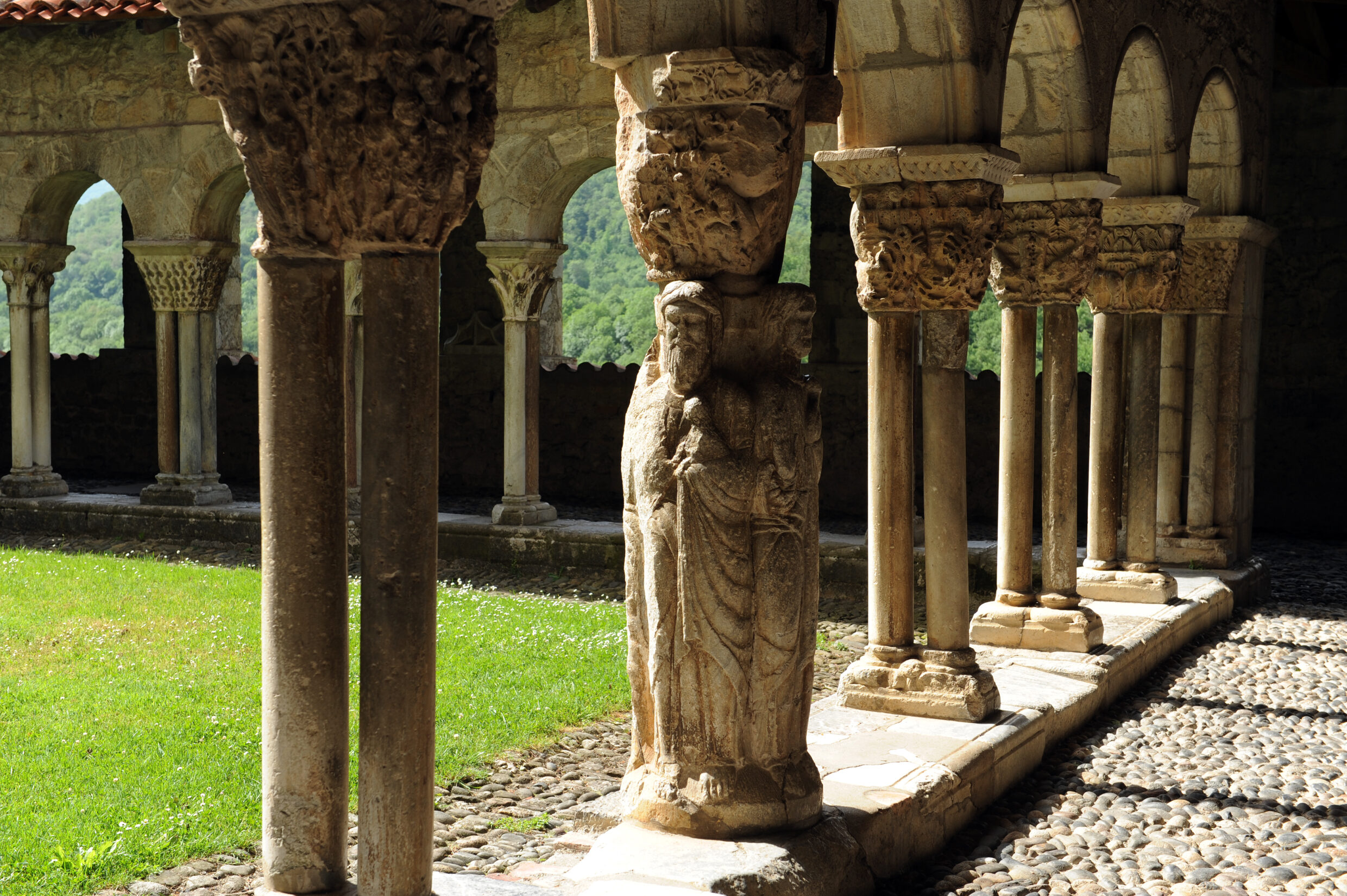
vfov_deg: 27.0
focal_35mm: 50
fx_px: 1870
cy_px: 448
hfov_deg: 39.6
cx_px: 674
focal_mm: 50
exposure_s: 1/160
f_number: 7.1
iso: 200
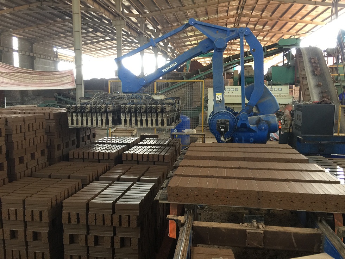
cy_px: 130
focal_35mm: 29
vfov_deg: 48.2
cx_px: 172
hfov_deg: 61.7
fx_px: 289
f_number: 2.2
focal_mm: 4.15
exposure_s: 1/33
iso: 64
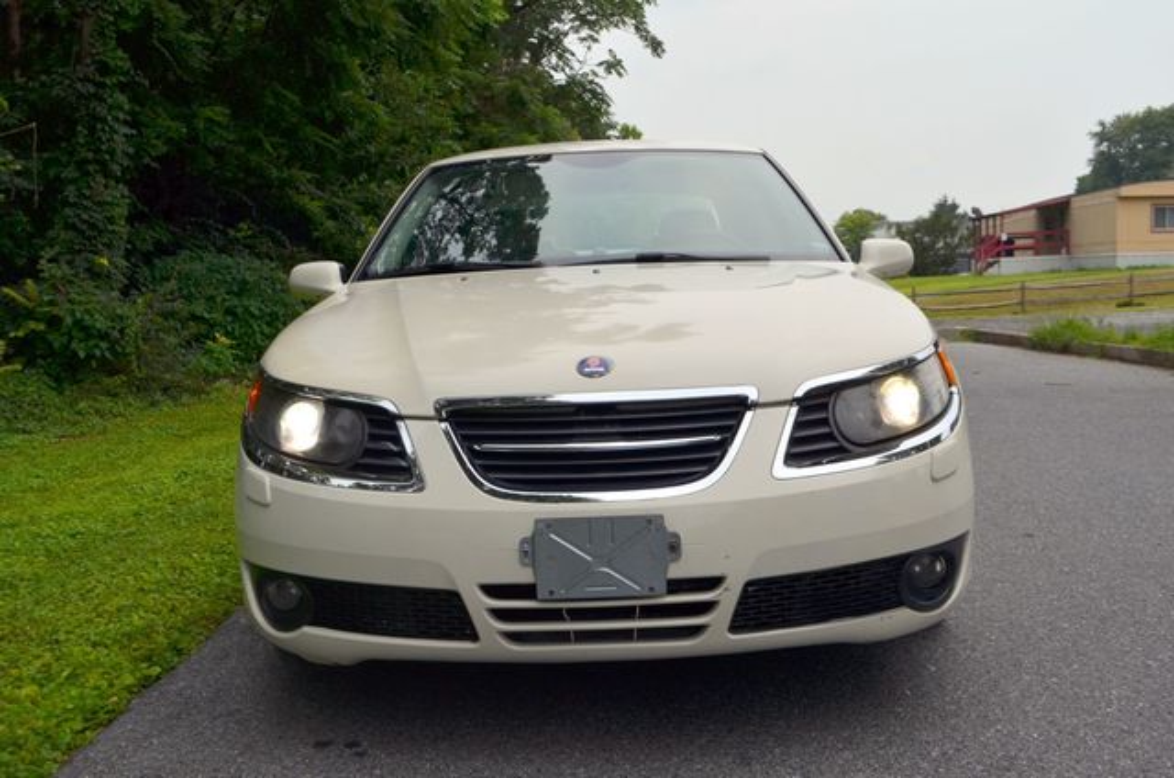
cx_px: 587
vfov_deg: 36.7
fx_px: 1172
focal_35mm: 36
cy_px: 389
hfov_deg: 53.2
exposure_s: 1/250
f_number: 8
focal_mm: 24
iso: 100
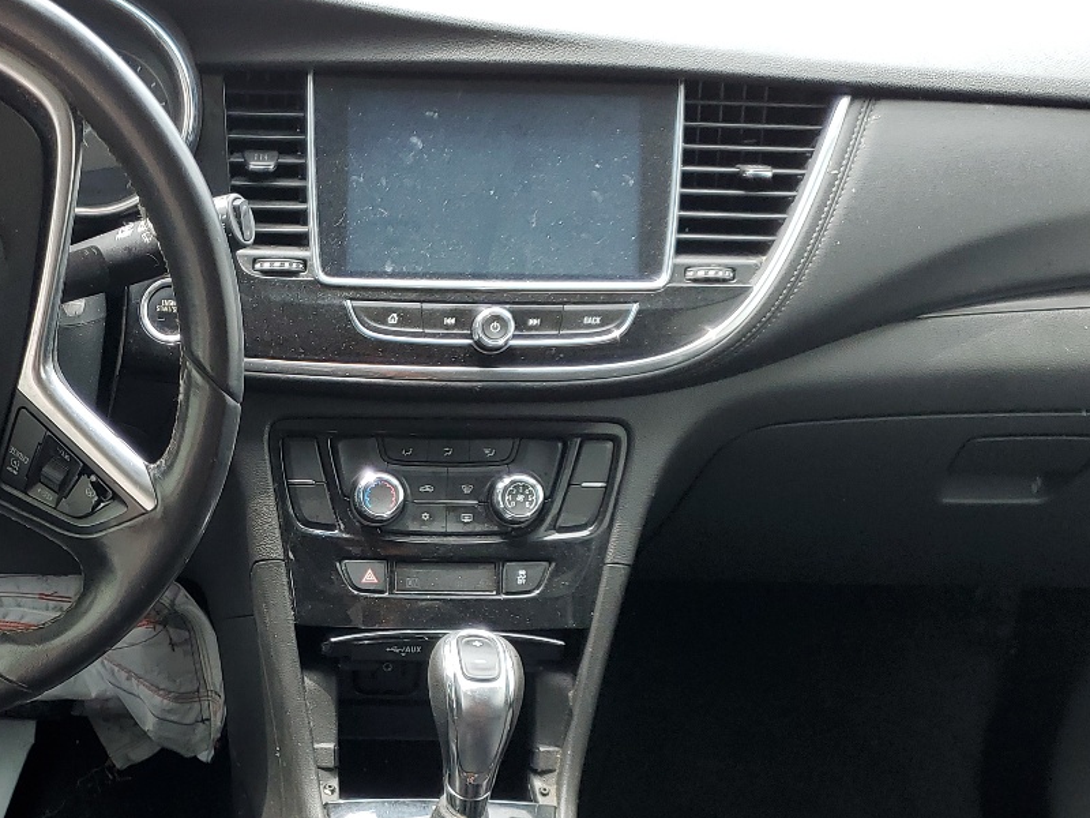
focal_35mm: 52
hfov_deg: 35.7
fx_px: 1637
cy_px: 608
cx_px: 223
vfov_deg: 27.7
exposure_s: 1/185
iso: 50
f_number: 1.5
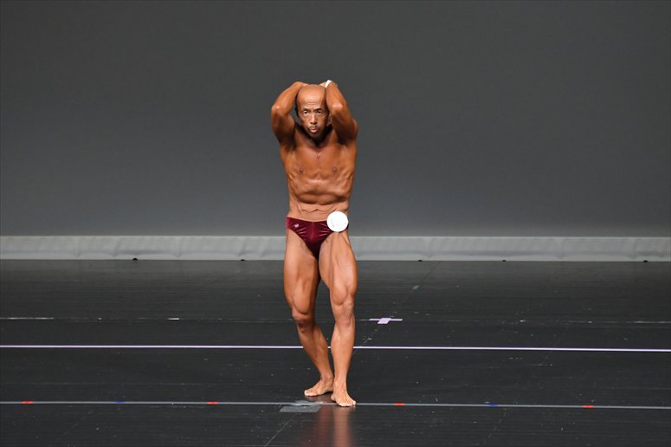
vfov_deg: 4.0
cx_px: 336
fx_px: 6427
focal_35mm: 345
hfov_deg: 6.0
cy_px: 224
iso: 4000
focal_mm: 230
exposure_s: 1/400
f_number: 5.6
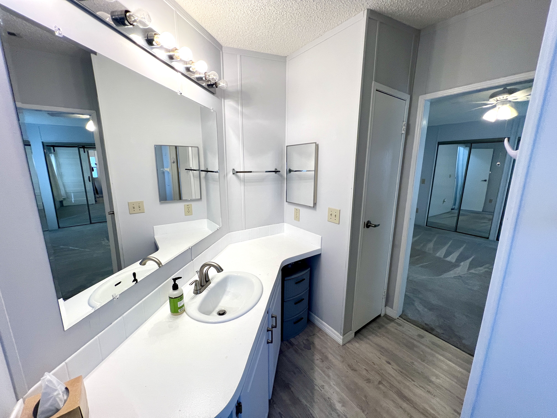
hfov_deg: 106.2
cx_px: 278
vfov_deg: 89.9
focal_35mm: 13
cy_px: 209
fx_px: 209
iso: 125
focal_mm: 1.57
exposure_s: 1/120
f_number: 1.8
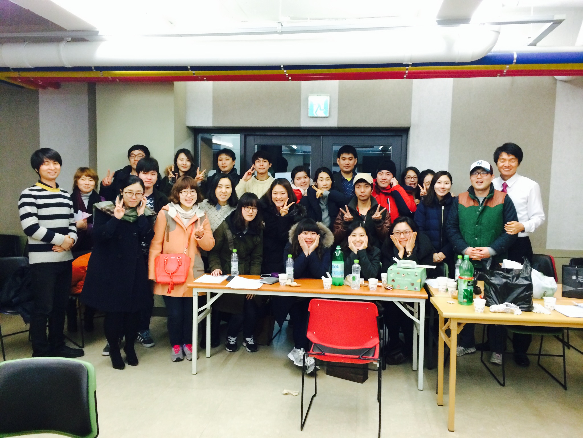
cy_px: 219
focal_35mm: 30
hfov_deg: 60.0
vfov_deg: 46.8
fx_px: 505
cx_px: 292
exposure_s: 1/30
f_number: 2.2
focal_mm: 4.12
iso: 250
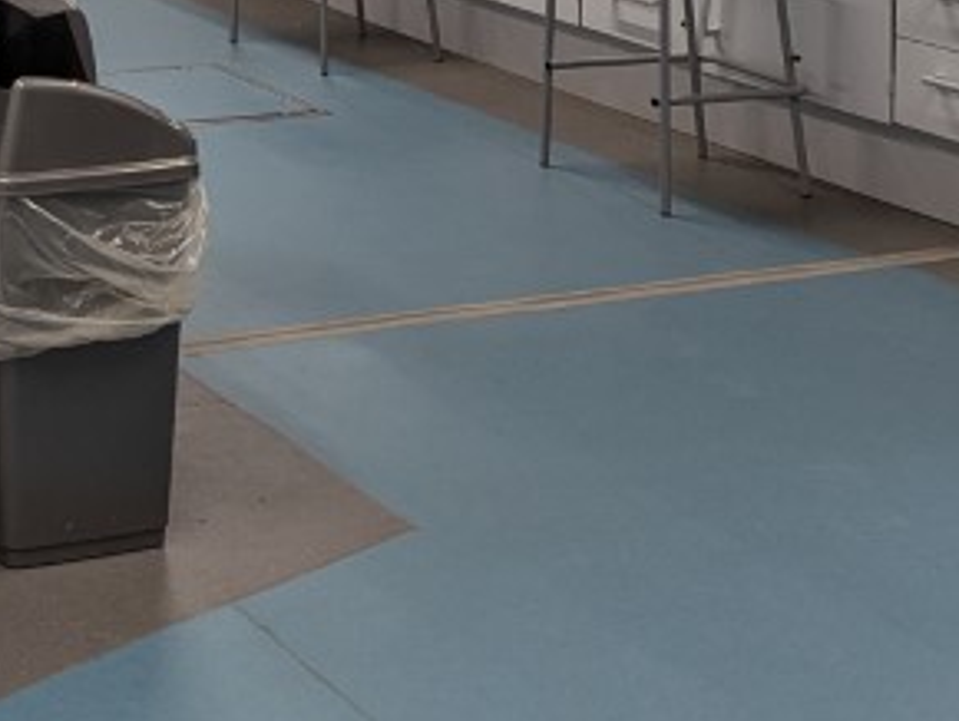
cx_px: -131
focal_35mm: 99
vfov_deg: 14.1
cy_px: -324
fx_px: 2745
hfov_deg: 18.9
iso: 54
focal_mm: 6.81
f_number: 1.85
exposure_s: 1/100
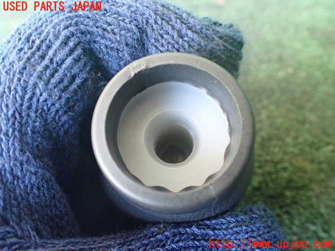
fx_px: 290
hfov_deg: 60.0
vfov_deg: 46.8
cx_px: 168
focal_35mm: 30
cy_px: 126
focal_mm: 5.4
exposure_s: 1/60
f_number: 2.3
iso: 800
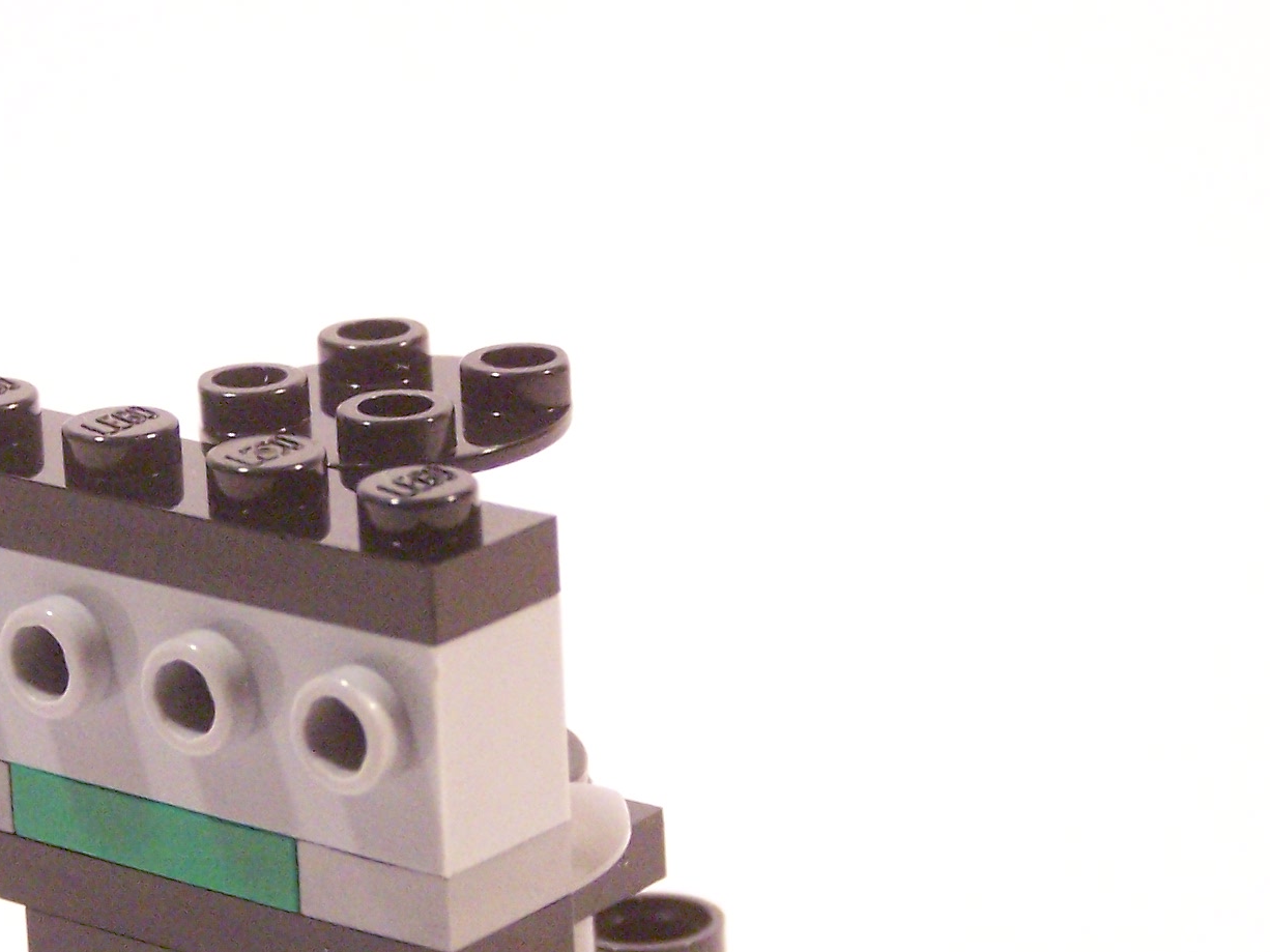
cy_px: 651
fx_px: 5319
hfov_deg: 13.6
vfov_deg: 10.2
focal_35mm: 145
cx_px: 394
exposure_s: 1/45
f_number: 3.2
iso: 400
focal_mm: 11.5
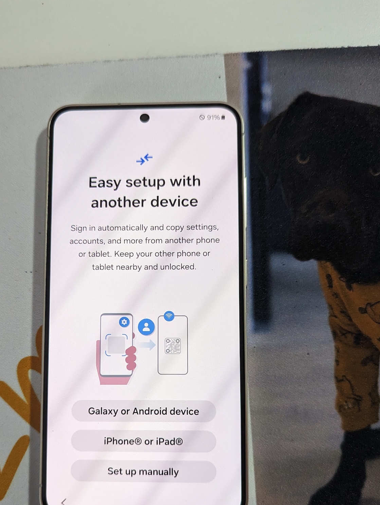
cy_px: 317
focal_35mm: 31
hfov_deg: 45.5
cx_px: 167
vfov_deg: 57.5
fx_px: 453
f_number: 1.85
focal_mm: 6.81
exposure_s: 1/421
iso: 1284
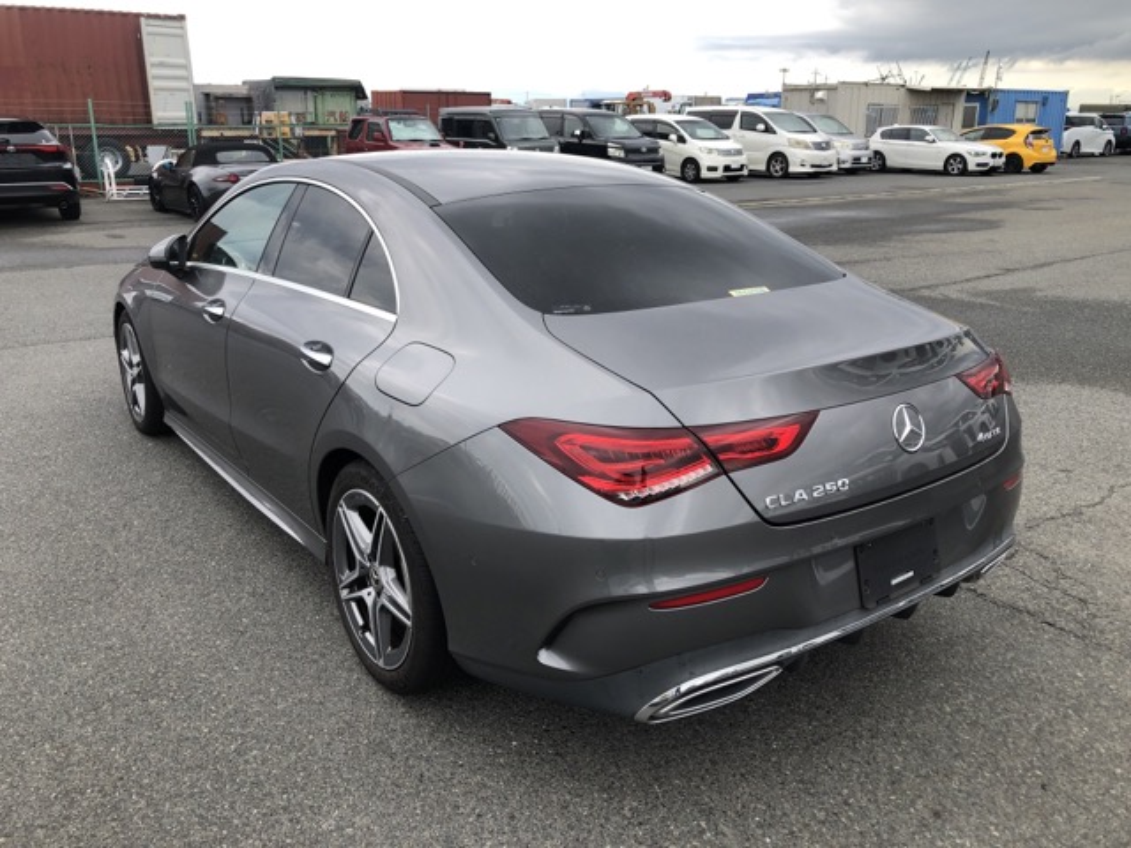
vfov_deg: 49.7
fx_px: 915
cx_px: 566
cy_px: 424
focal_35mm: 28
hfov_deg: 63.4
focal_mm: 3.99
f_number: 1.8
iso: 20
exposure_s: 1/444
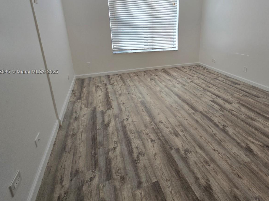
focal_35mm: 18
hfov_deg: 85.9
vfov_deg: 70.1
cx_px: 170
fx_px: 140
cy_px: 72
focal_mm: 2.2
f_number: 2.2
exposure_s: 1/60
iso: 64
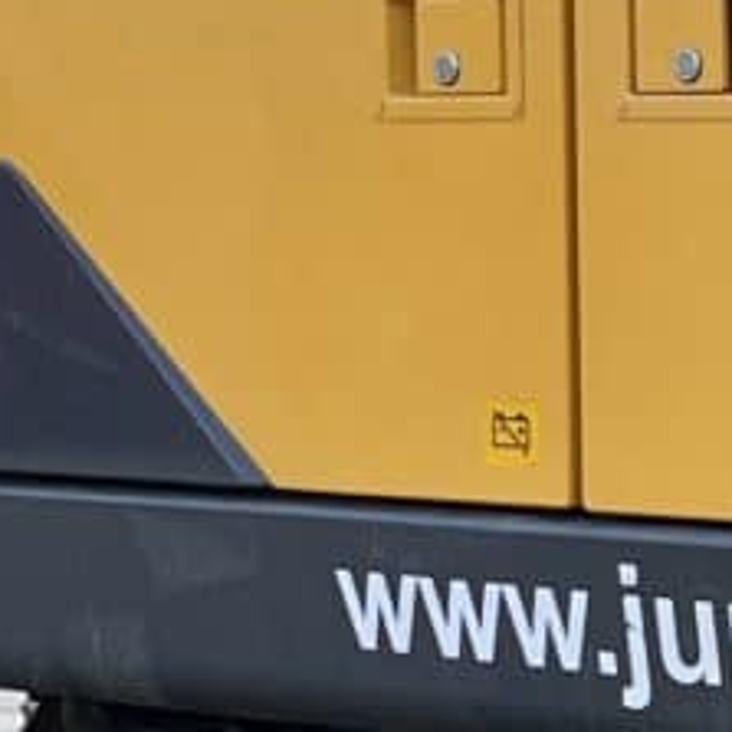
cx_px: 748
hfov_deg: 8.2
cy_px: 338
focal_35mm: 211
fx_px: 5048
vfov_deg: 8.3
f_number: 1.6
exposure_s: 1/751
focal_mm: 5.1
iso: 50
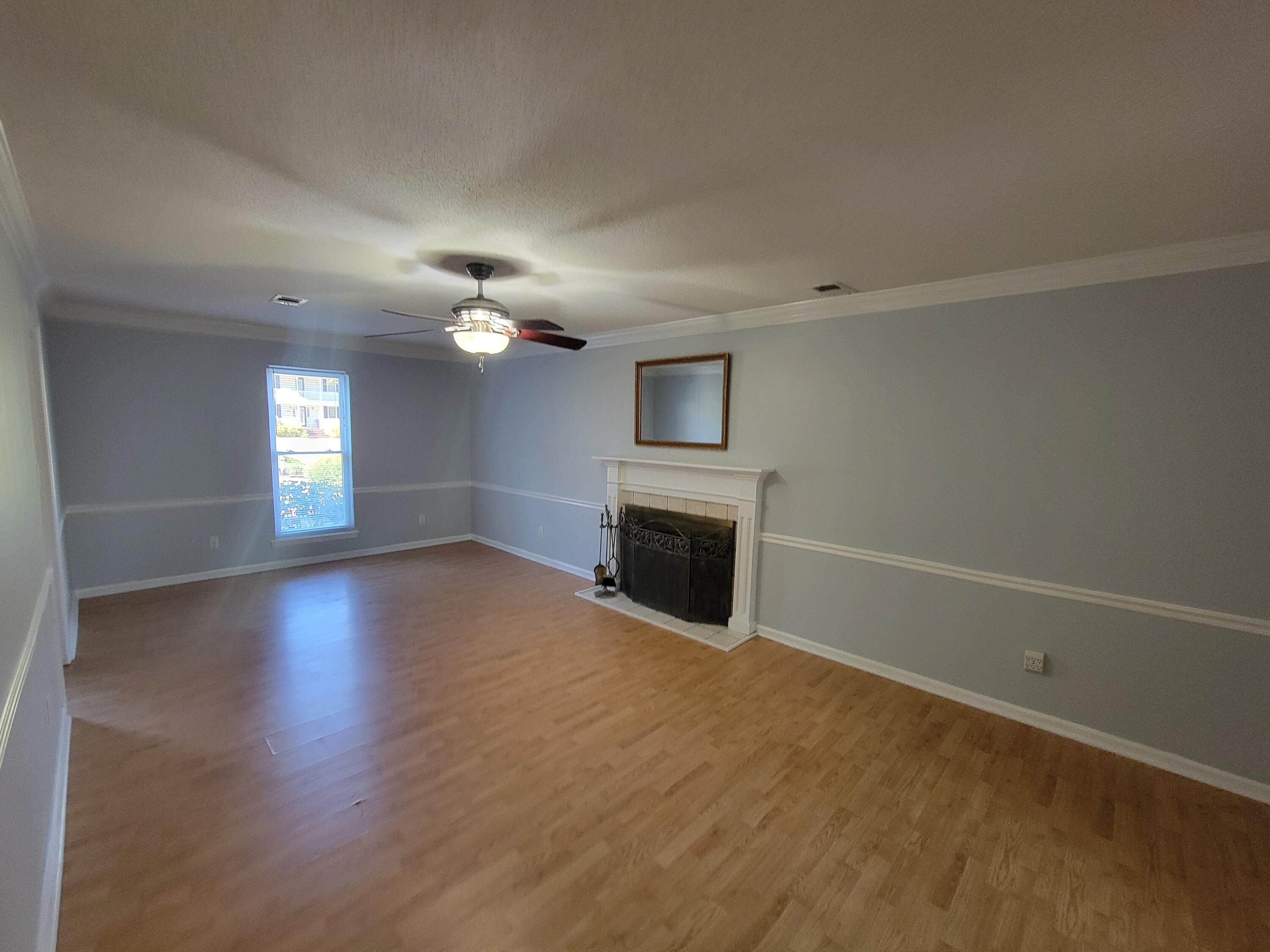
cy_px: 476
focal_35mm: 13
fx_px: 477
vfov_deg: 89.9
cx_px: 635
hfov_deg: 106.2
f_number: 2.2
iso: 320
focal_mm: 2.2
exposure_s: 1/30
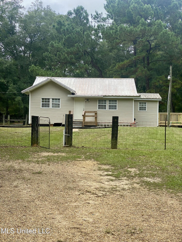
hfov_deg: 28.0
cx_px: 91
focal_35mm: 52
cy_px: 121
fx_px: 365
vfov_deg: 36.8
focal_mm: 6
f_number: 2
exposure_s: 1/922
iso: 20
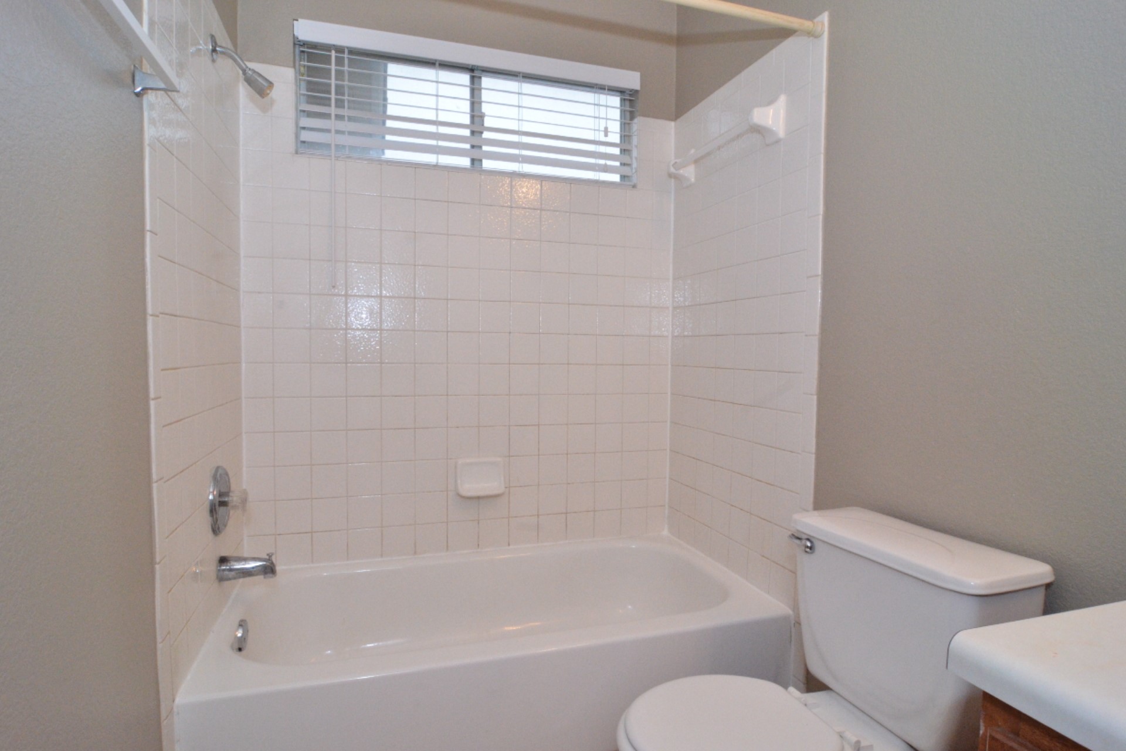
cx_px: 563
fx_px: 563
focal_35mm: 18
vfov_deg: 67.4
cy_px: 376
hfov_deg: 90.0
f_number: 11
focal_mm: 12
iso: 2500
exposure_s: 1/60
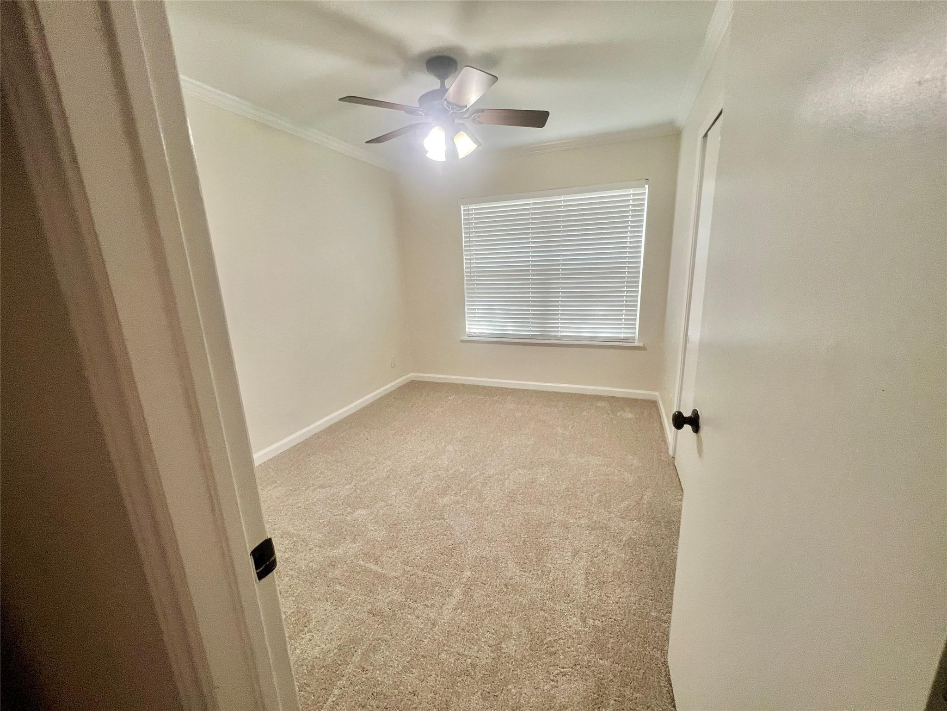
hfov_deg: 106.2
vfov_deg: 89.9
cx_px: 474
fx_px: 356
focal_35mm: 13
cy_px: 356
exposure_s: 1/60
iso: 125
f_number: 1.8
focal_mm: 1.57
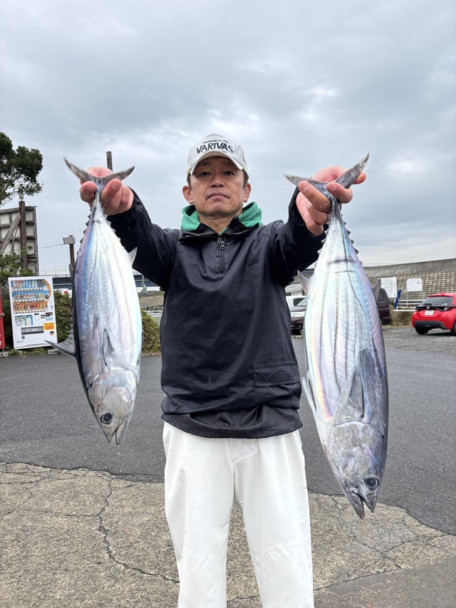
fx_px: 457
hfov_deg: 53.0
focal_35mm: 26
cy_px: 304
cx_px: 228
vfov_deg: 67.3
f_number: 1.6
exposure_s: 1/758
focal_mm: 5.96
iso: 50
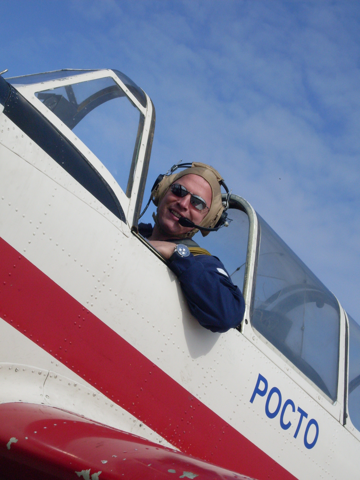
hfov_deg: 16.1
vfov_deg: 21.3
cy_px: 240
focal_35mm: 92
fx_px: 1276
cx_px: 180
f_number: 12.9
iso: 80
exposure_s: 1/250
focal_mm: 15.3
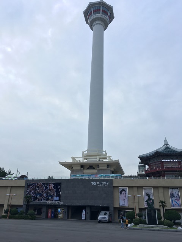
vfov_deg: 61.7
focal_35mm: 29
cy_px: 121
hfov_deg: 48.2
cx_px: 91
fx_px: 203
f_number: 2.2
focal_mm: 4.15
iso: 25
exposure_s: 1/286
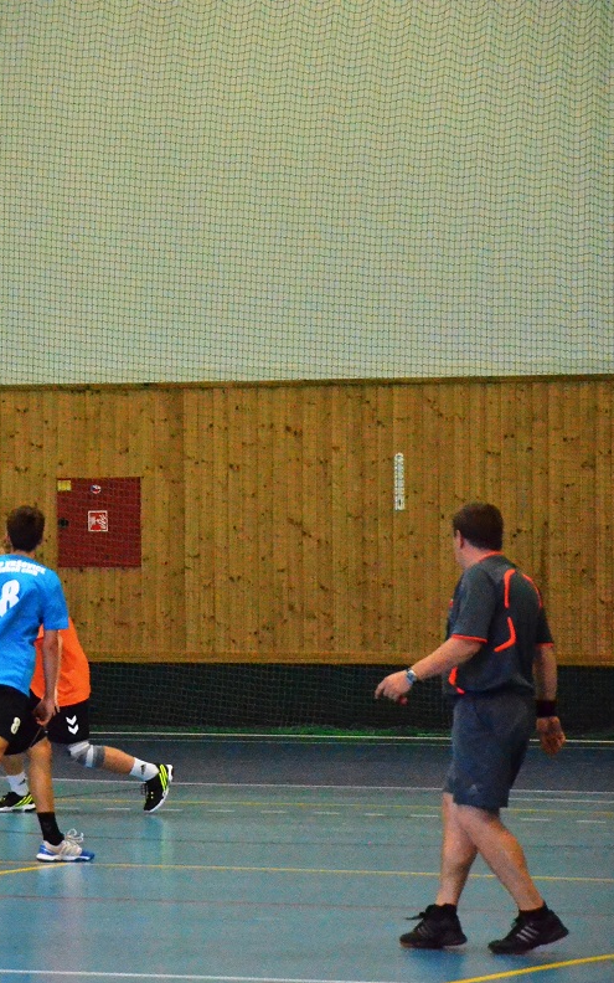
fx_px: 6500
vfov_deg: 8.6
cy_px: 492
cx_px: -26
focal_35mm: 243
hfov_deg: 5.4
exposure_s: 1/1250
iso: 6400
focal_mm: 105
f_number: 5.6
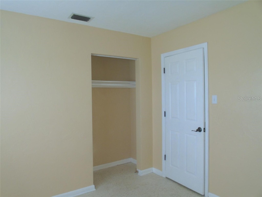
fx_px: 189
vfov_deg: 54.9
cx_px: 131
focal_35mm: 25
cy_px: 98
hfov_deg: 69.4
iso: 100
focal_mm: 4.4
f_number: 3.4
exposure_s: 1/30
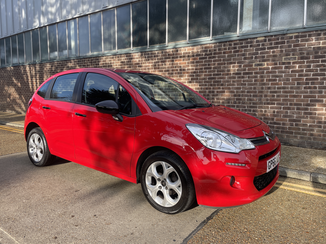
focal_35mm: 26
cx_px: 163
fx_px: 245
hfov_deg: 67.3
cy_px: 122
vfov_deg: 53.1
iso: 32
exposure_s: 1/759
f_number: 1.6
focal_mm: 4.2
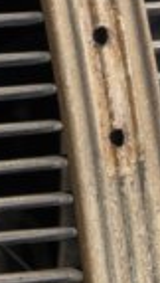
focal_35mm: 348
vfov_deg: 6.2
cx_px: -344
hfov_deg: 3.4
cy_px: -40
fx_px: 2611
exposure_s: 6
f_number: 11
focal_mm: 62
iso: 100
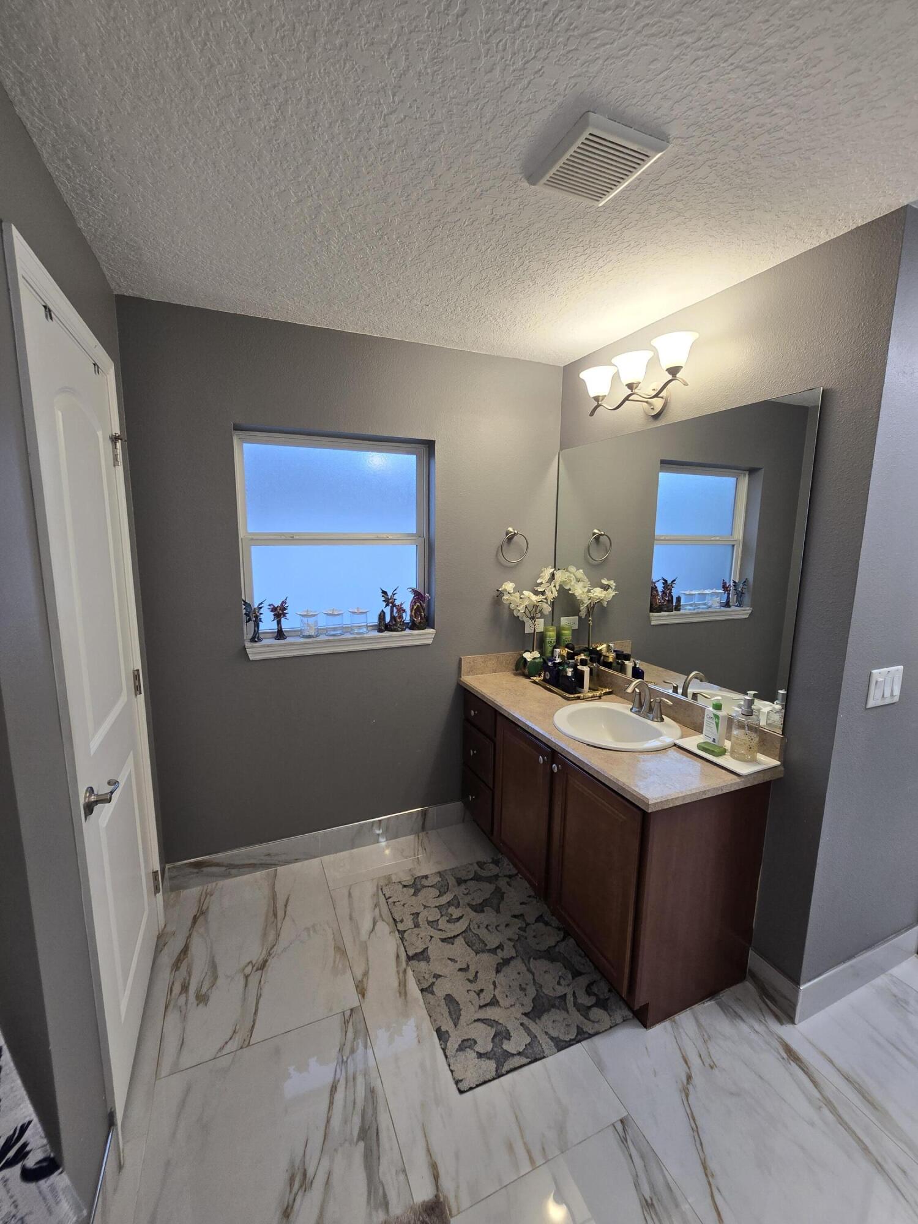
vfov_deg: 106.2
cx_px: 459
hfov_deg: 89.9
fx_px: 460
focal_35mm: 13
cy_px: 612
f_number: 2.2
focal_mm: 2.2
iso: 64
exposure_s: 1/60
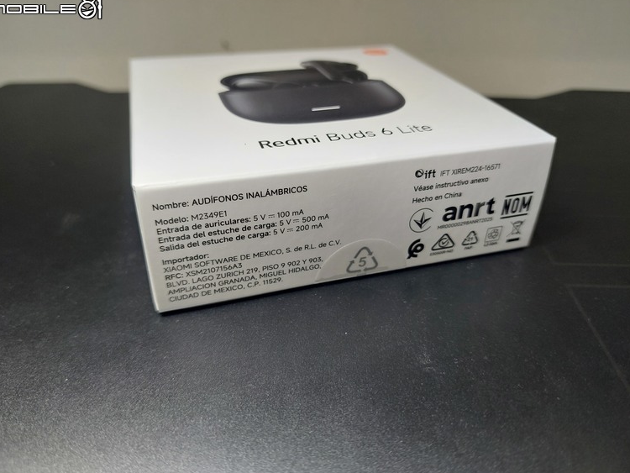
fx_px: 473
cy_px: 240
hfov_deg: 67.3
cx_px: 309
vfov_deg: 53.1
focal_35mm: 26
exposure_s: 1/60
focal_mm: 5.23
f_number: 1.8
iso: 50
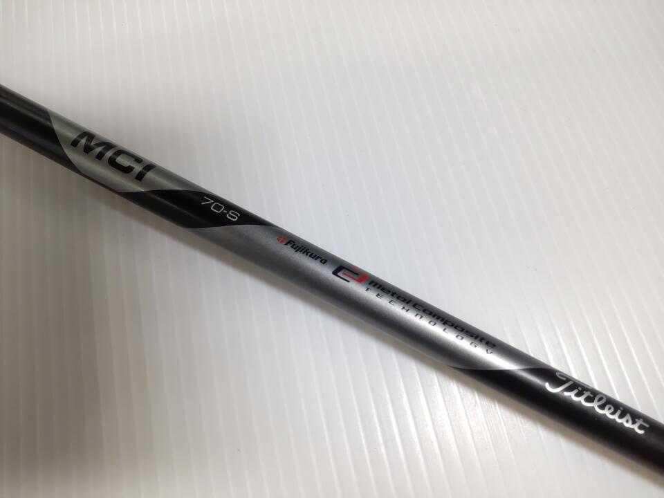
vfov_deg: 56.8
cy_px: 249
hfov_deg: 71.6
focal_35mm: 24
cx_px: 332
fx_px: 460
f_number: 2
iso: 96
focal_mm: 3.43
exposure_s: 1/120
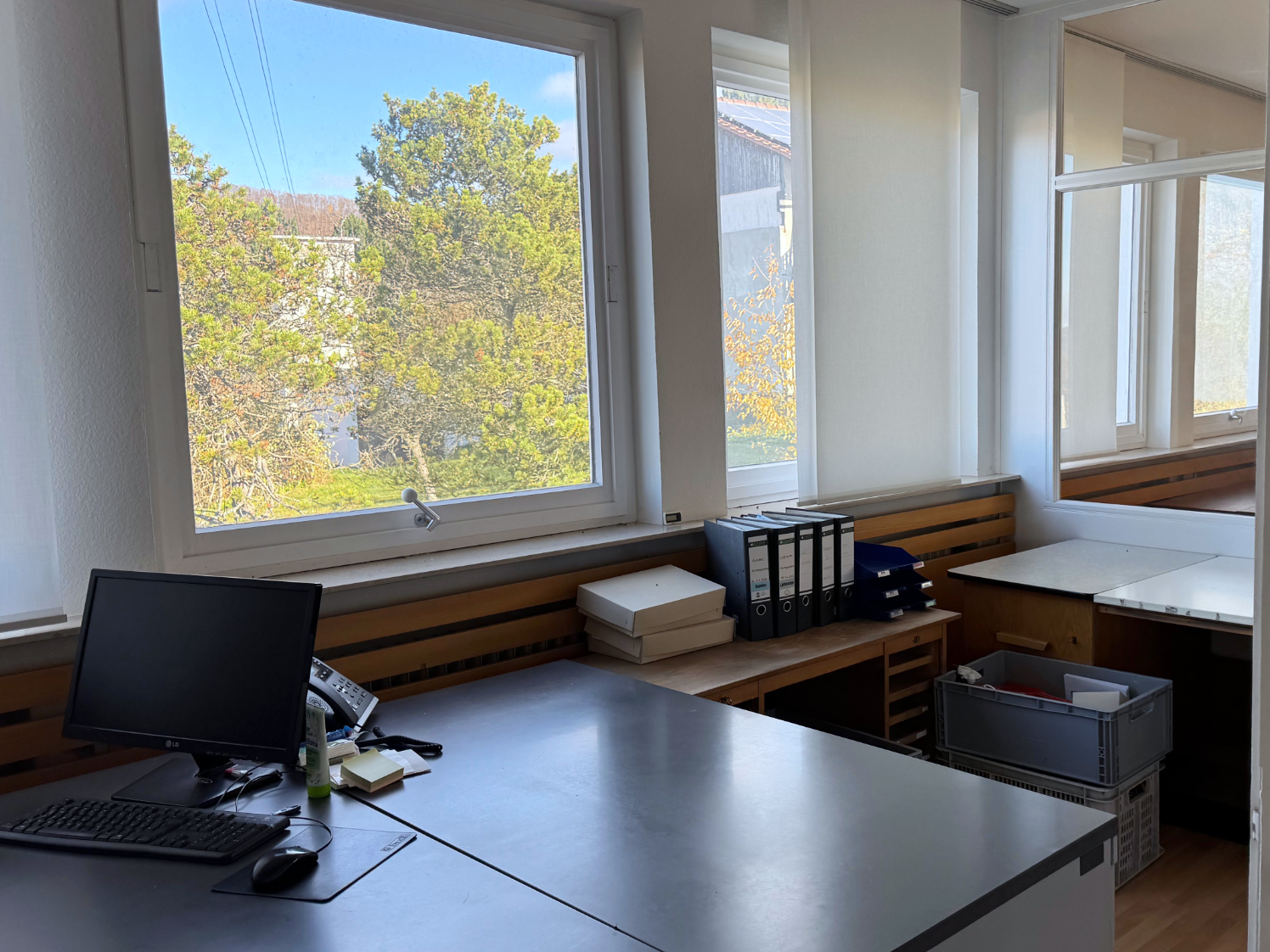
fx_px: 881
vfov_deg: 56.8
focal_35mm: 24
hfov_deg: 71.6
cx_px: 635
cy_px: 476
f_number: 1.8
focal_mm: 6.8
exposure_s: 1/309
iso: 80
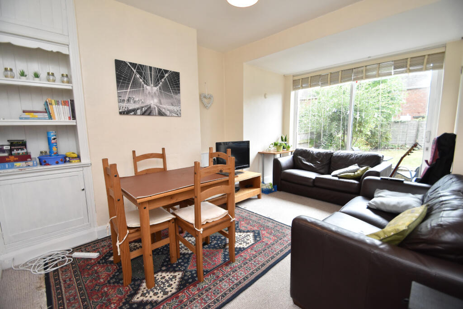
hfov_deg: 100.4
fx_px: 193
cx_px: 232
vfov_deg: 77.3
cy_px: 154
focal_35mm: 15
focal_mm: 10
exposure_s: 1/250
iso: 800
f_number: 3.5
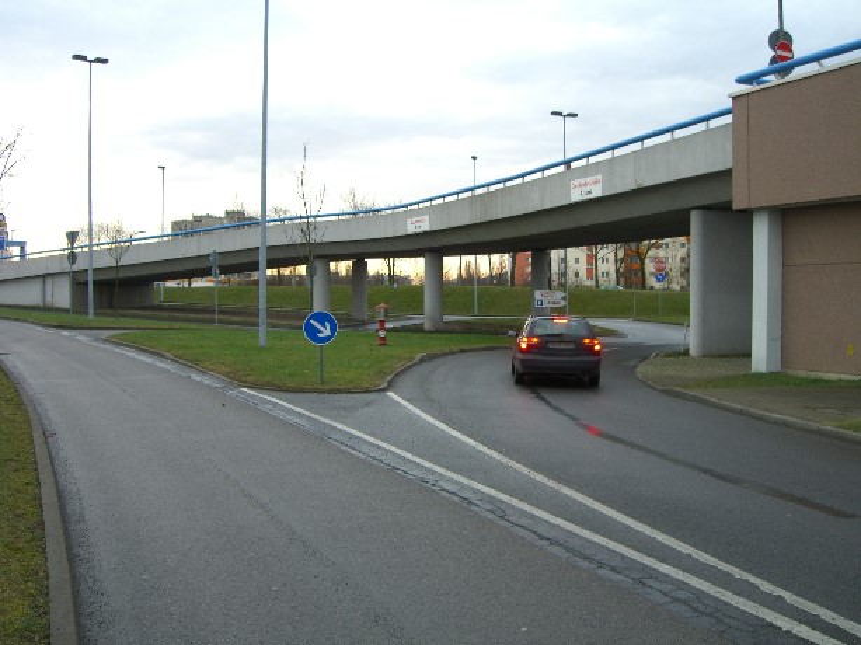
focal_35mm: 38
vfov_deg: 37.7
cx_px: 430
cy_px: 322
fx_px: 945
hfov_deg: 49.0
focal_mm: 7.9
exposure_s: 1/80
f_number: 2.8
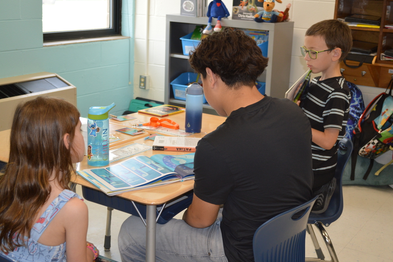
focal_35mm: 52
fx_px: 568
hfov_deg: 38.2
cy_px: 132
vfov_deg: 26.0
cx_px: 200
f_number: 5
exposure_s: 1/60
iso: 500
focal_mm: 34
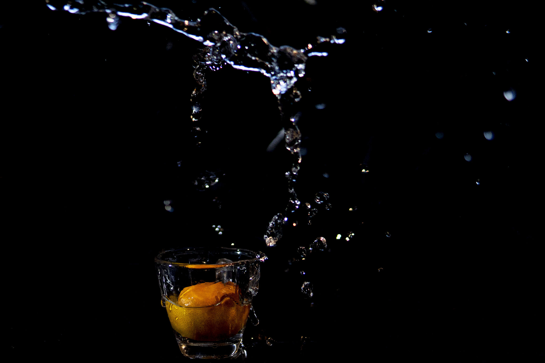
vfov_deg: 28.6
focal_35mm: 47
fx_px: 711
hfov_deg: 41.9
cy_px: 176
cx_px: 283
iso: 640
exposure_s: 1/4000
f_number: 2
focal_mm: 30
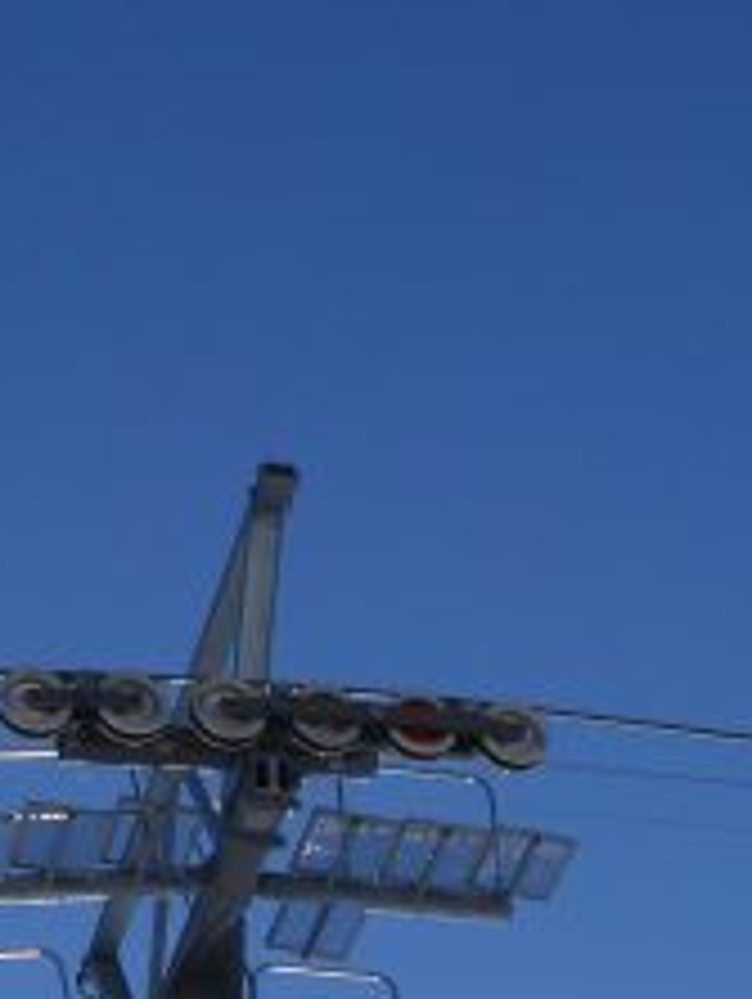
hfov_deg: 11.7
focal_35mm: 126
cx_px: 167
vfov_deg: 13.9
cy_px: 1796
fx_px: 3643
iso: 100
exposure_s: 1/500
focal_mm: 7.4
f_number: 8
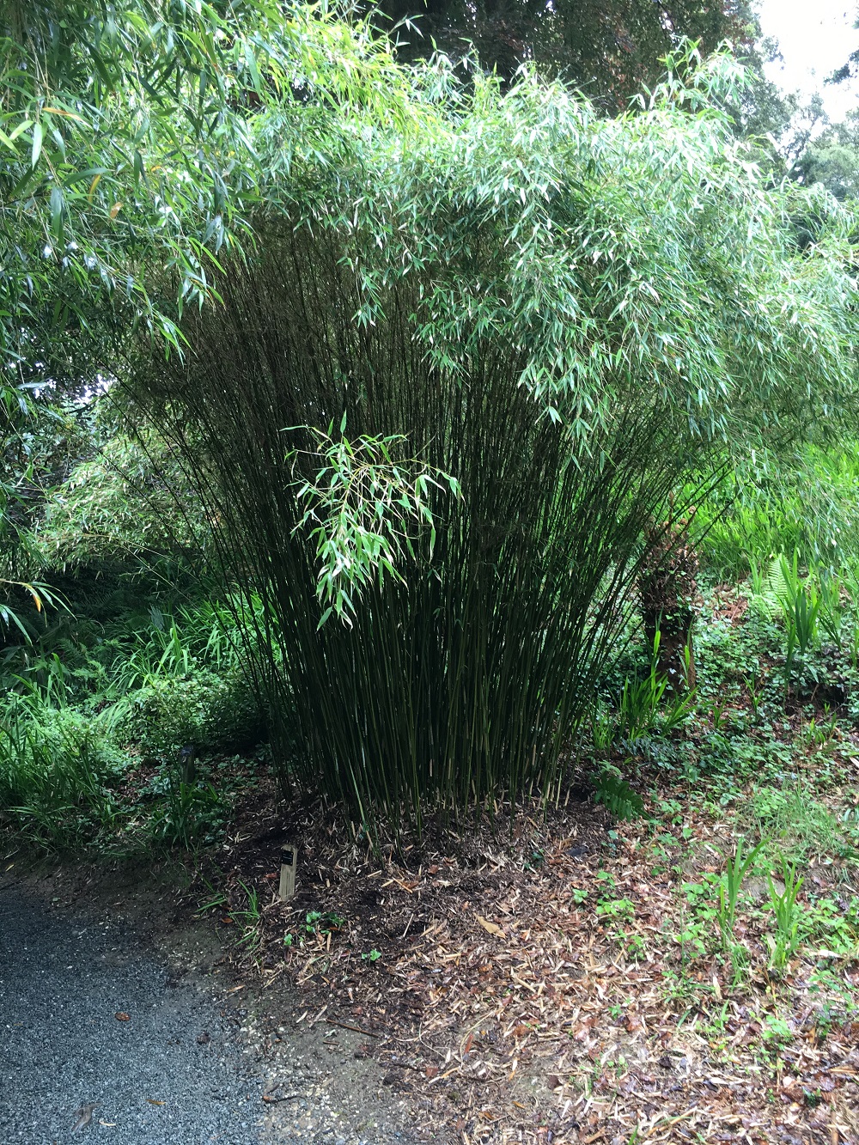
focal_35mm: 29
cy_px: 572
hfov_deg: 48.2
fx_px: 959
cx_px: 430
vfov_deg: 61.7
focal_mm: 4.15
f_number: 2.2
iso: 32
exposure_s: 1/50
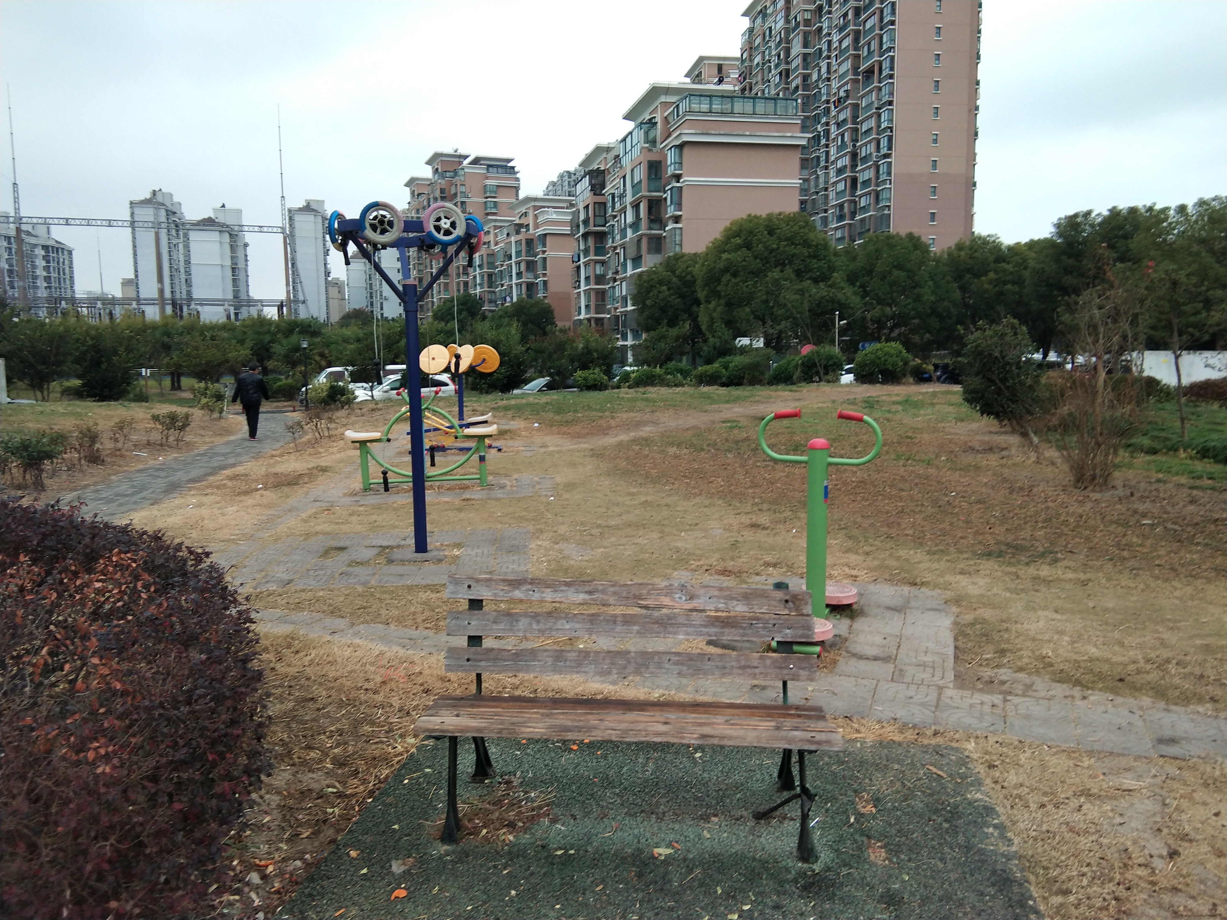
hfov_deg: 58.4
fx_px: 1099
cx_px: 614
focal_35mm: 31
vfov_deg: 45.4
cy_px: 460
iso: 64
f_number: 2.2
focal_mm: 3.69
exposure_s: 1/100
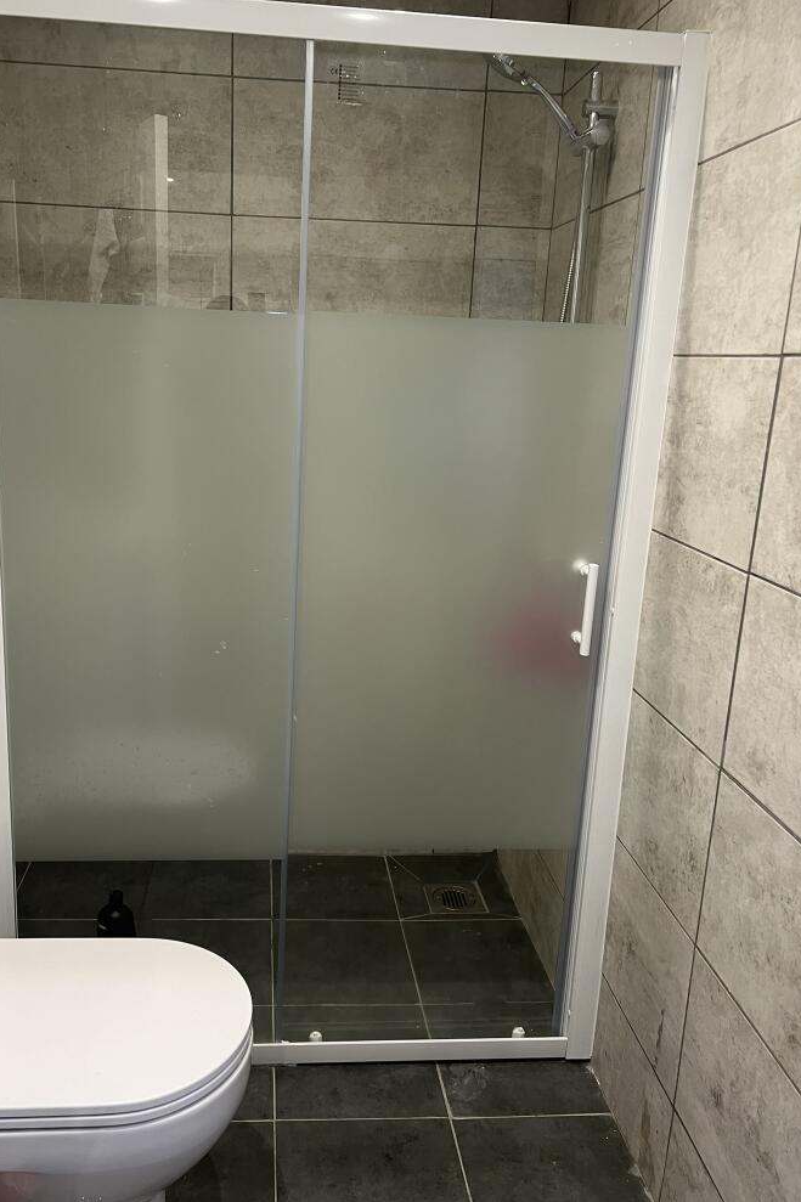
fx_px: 935
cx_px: 346
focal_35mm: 28
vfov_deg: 65.5
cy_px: 582
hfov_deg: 46.3
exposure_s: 1/50
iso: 100
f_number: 1.5
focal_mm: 5.7
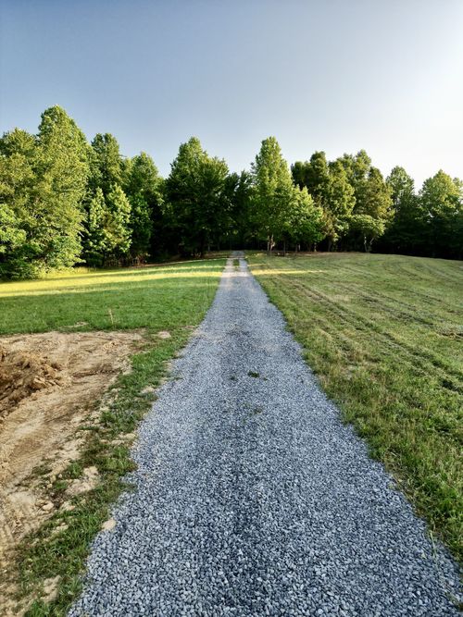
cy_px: 308
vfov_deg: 71.6
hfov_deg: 56.8
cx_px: 232
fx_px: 428
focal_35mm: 24
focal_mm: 6.72
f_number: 1.7
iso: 120
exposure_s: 1/350
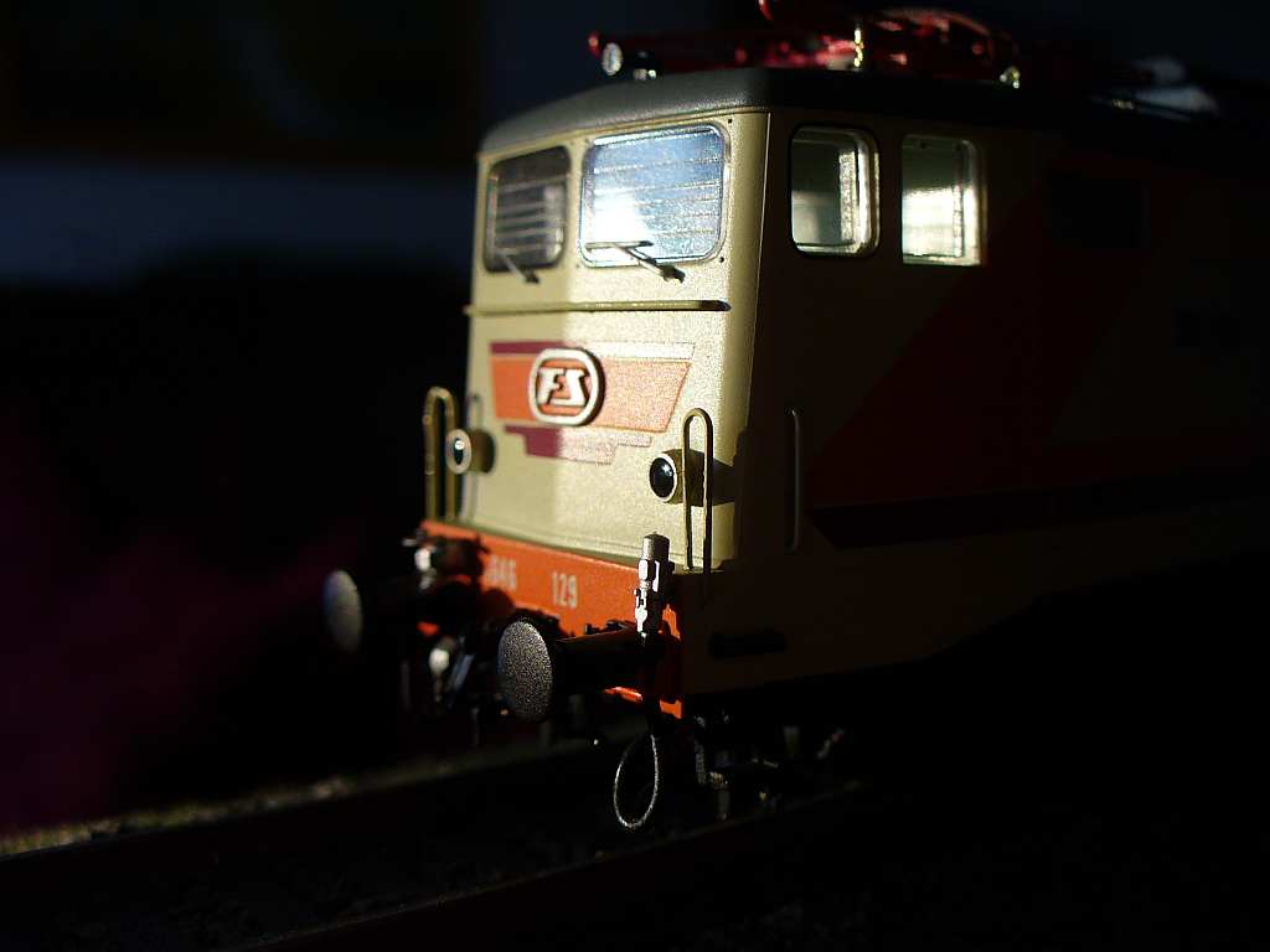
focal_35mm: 37
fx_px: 1357
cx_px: 635
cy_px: 476
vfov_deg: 38.7
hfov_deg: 50.1
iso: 125
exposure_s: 1/40
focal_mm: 6.1
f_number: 2.8
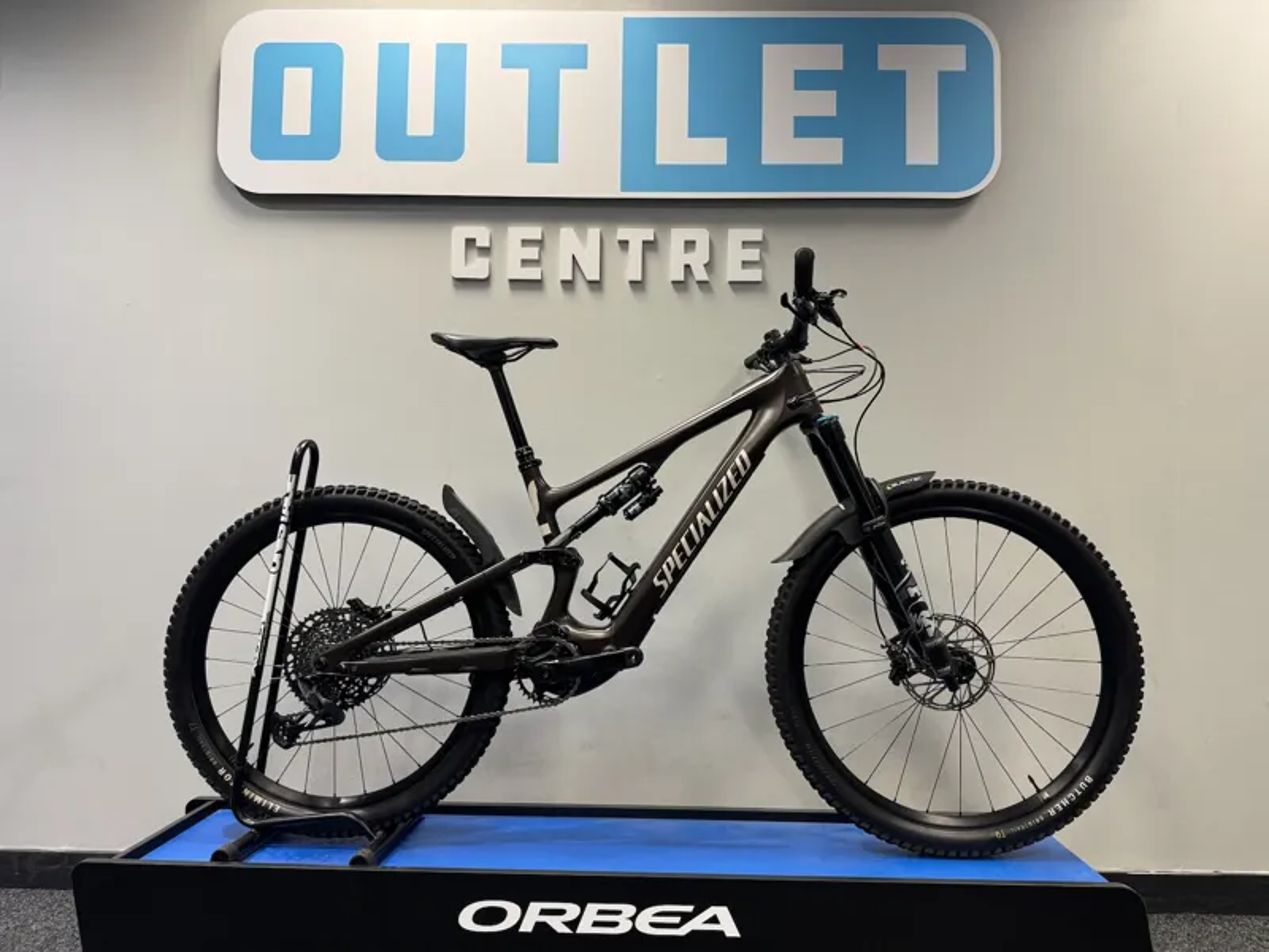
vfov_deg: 56.8
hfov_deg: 71.6
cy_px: 476
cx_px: 634
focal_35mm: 24
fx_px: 880
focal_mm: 6.76
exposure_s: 1/100
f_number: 1.78
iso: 200
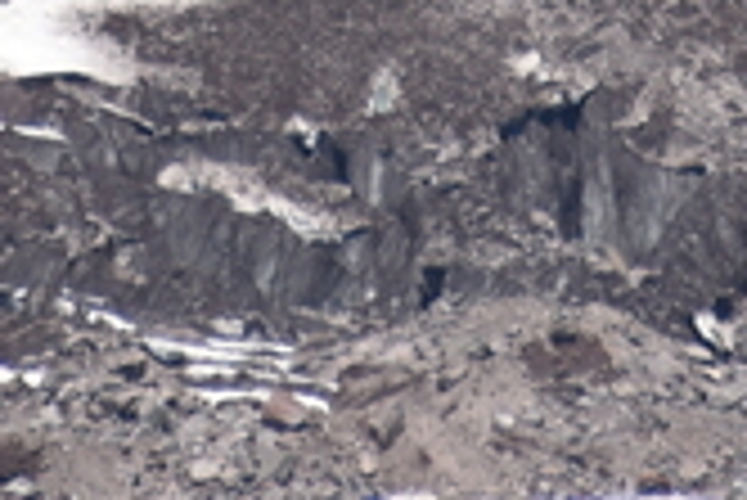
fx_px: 48139
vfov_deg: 0.6
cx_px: 387
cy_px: -1018
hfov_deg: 0.9
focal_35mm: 2318
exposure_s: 1/640
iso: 100
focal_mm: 300
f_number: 7.1
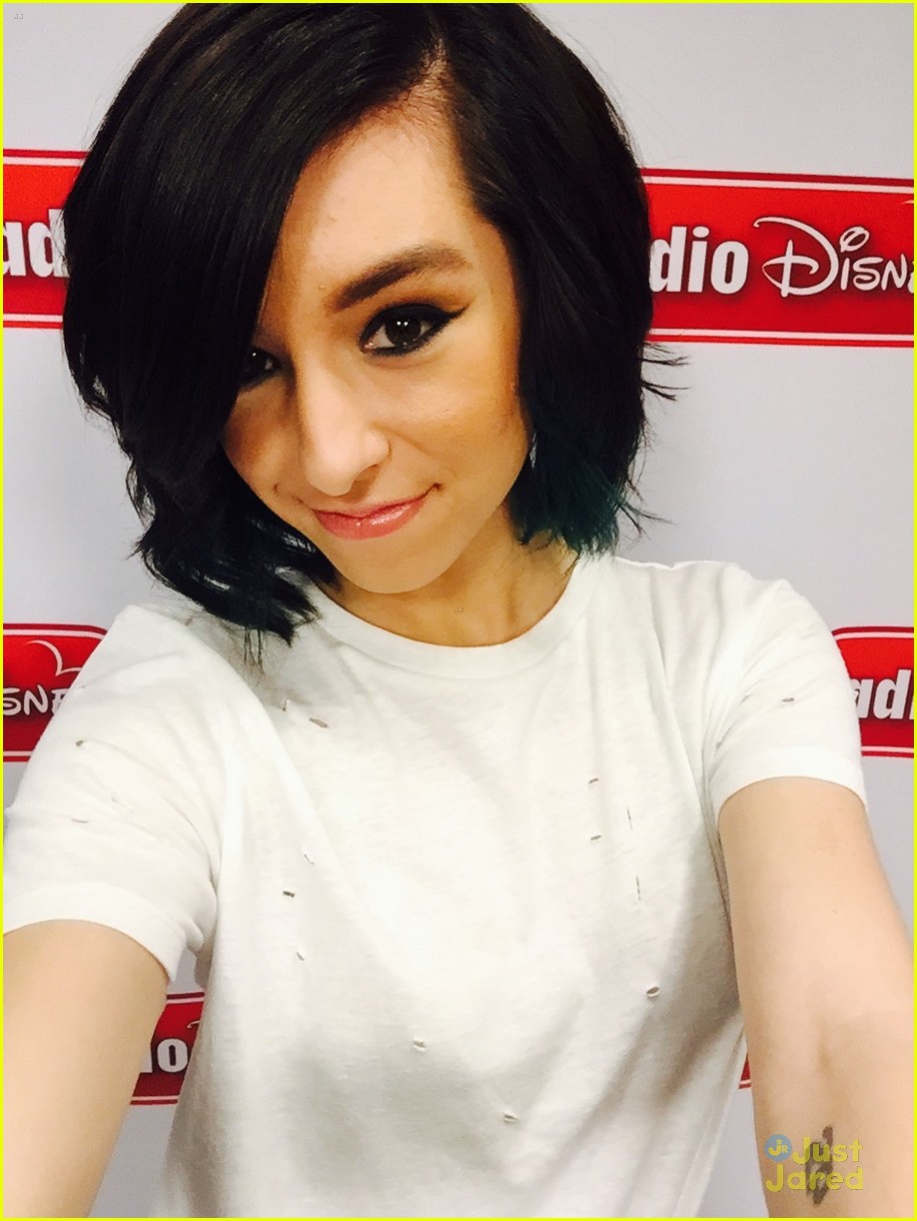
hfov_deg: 45.5
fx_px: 1094
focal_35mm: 31
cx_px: 458
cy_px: 610
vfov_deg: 58.3
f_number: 2.2
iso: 100
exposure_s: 1/30
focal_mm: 2.65
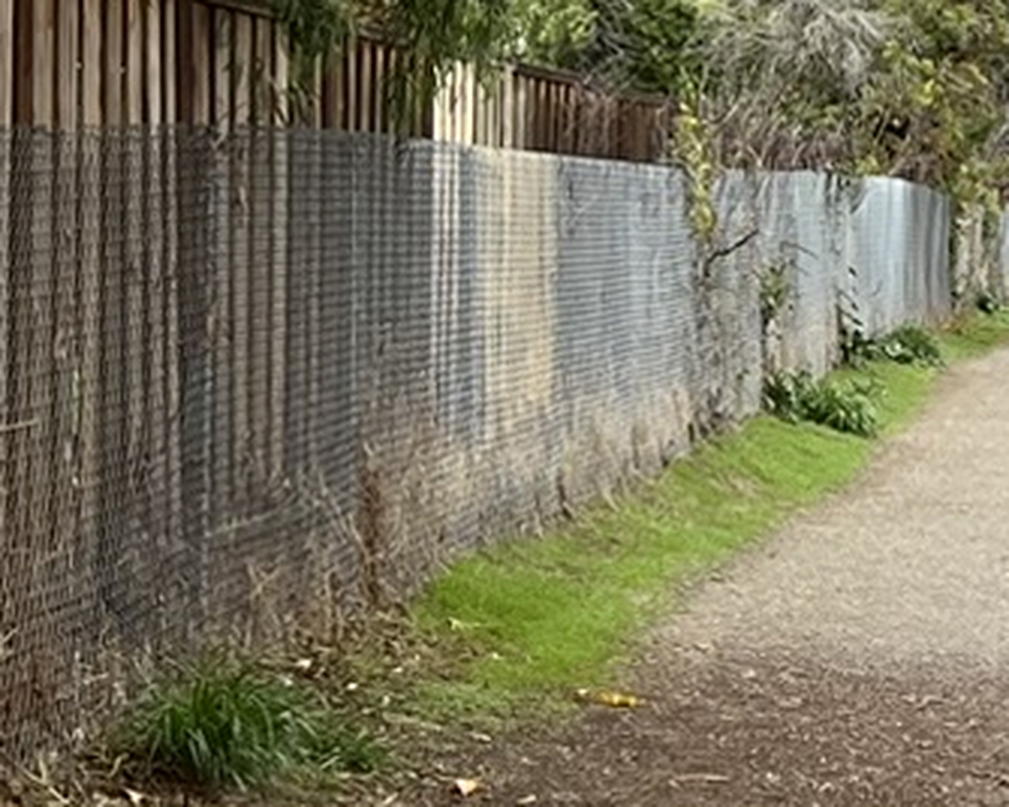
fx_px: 4629
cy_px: 274
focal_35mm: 155
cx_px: 2009
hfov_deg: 11.3
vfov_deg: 10.0
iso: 50
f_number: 1.5
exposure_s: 1/572
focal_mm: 5.7
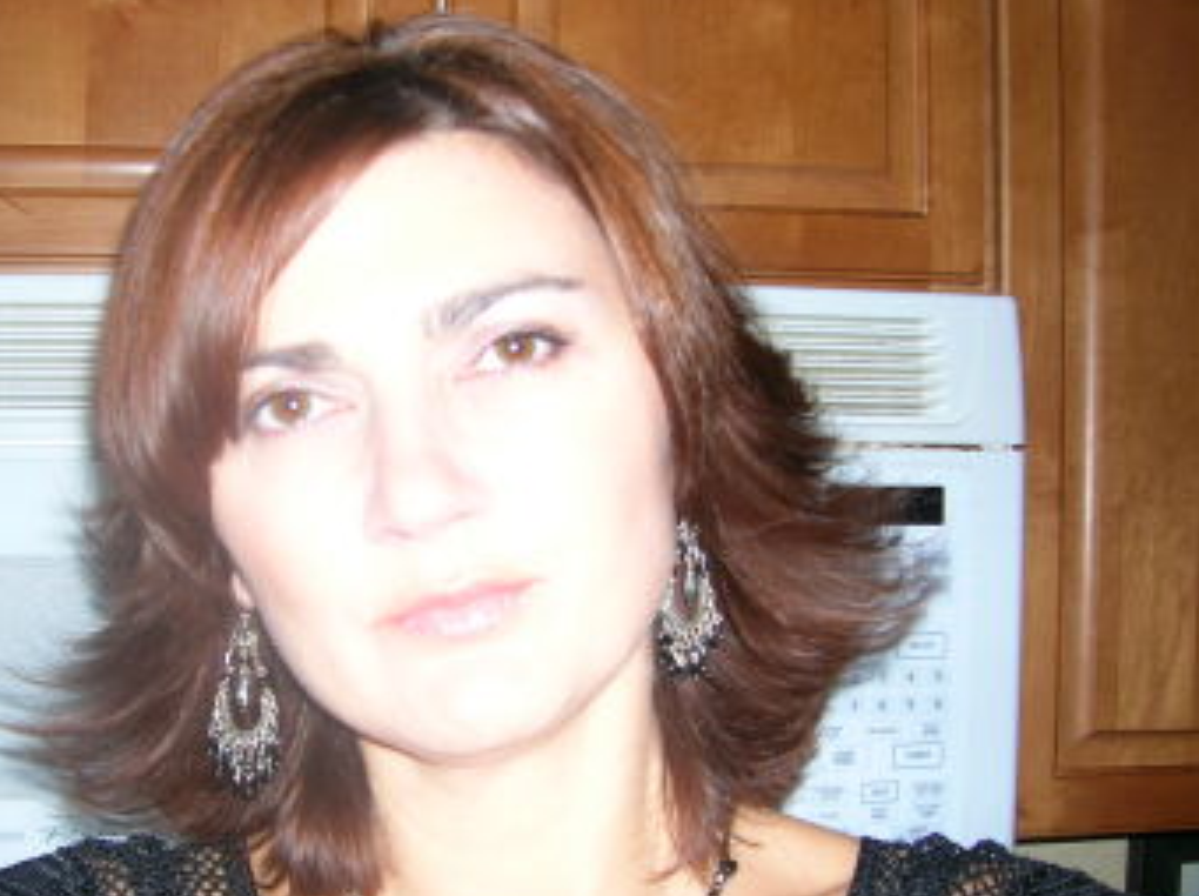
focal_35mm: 45
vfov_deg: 32.0
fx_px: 1556
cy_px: 522
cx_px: 423
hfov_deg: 41.7
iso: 50
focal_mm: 5.7
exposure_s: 1/60.1
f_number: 2.9
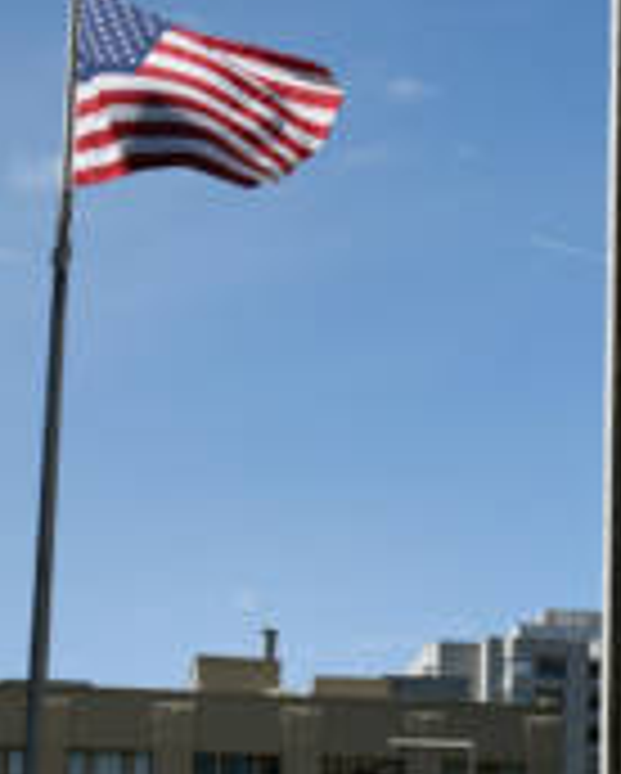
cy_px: 488
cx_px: 549
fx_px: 3119
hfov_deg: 11.3
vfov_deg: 14.1
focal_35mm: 136
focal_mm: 48
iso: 125
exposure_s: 1/4000
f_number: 2.8
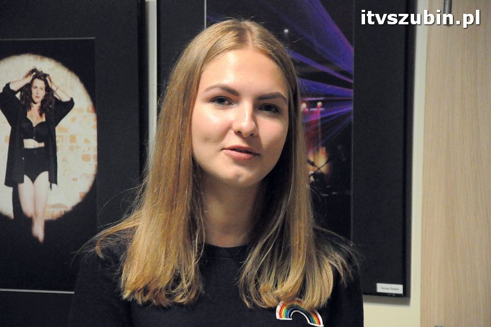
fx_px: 2146
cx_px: 246
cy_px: 164
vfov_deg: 8.7
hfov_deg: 13.1
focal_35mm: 158
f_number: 5.6
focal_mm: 105
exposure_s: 1/80
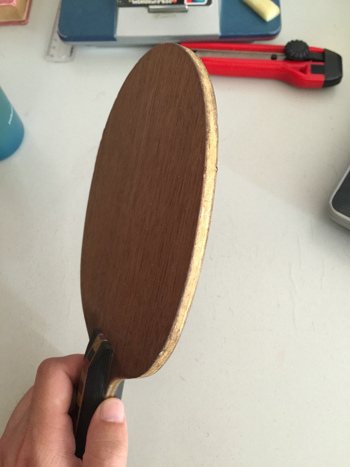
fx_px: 391
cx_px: 175
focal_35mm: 29
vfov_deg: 61.7
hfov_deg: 48.2
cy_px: 234
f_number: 2.2
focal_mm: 4.15
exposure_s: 1/15
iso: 100
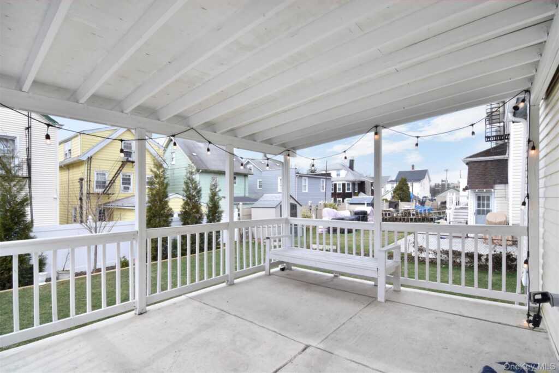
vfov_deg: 72.1
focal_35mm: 16
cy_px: 186
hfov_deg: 95.0
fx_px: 256
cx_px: 280
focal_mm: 11
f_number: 16
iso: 640
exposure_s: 1/125
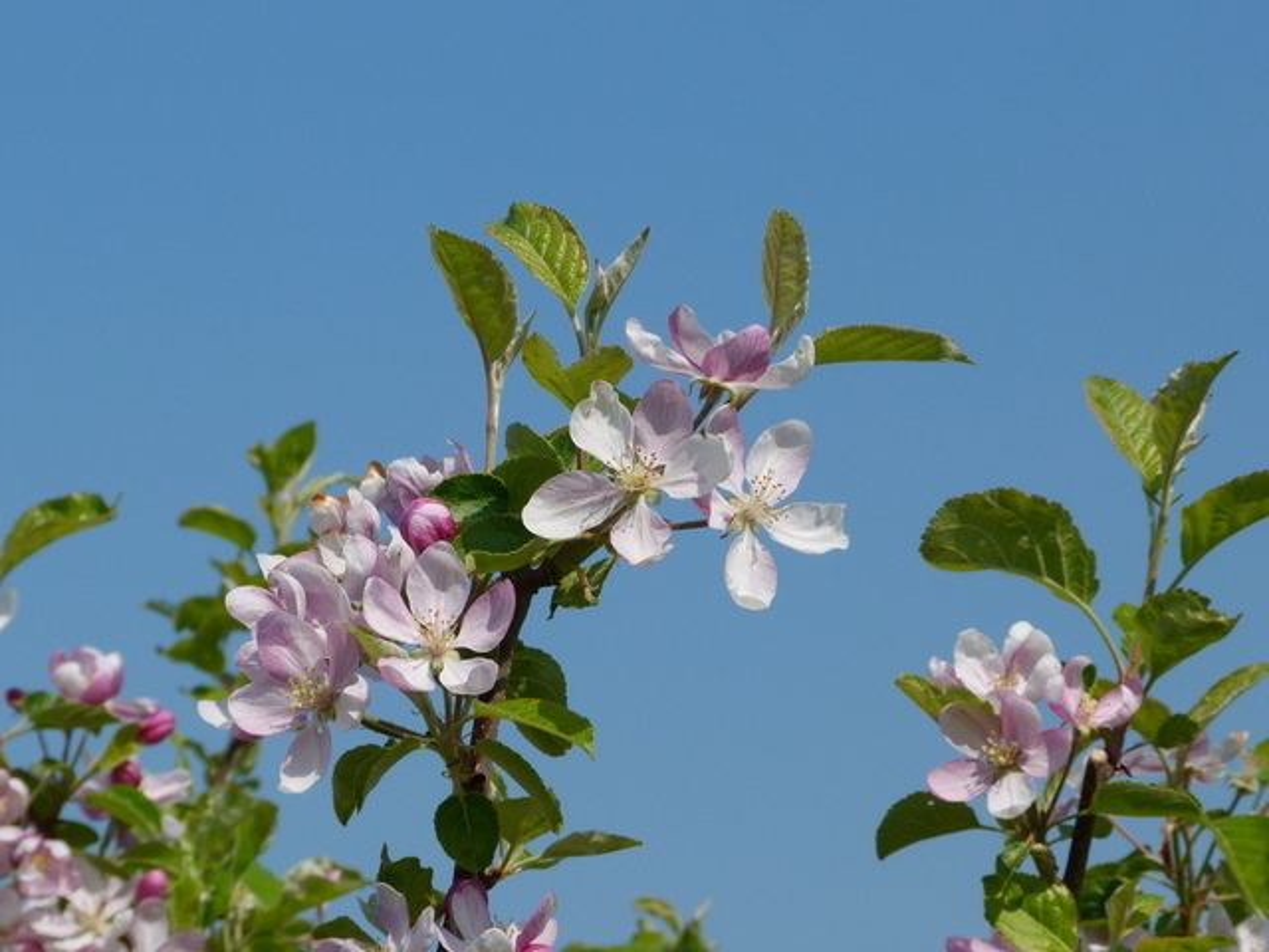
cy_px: 476
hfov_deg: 11.6
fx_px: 6232
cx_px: 634
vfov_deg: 8.7
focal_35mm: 170
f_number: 6.3
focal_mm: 30.7
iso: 80
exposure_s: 1/400
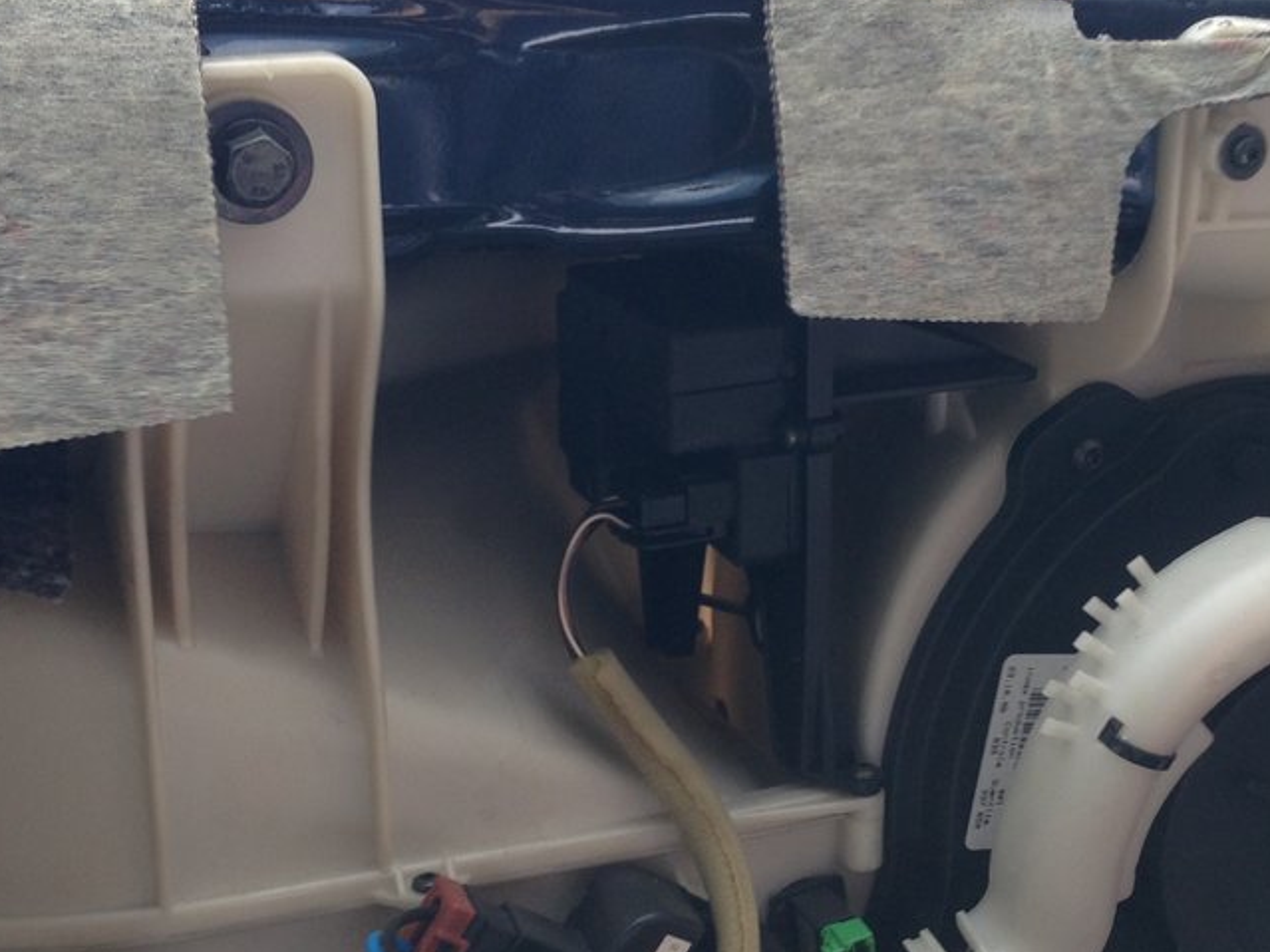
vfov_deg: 23.6
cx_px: 769
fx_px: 2274
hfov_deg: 31.1
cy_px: 521
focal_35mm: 62
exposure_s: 1/225
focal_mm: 4.13
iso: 50
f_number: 2.4
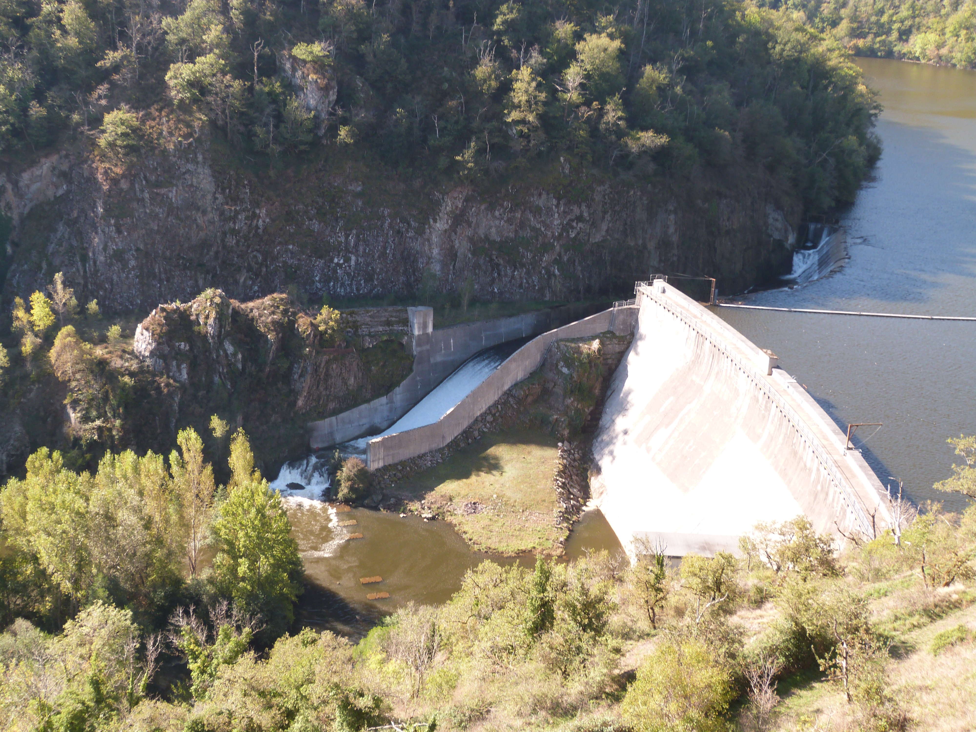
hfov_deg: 42.1
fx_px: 1269
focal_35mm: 45
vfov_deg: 32.2
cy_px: 366
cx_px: 488
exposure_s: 1/125
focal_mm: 8.1
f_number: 4
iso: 100
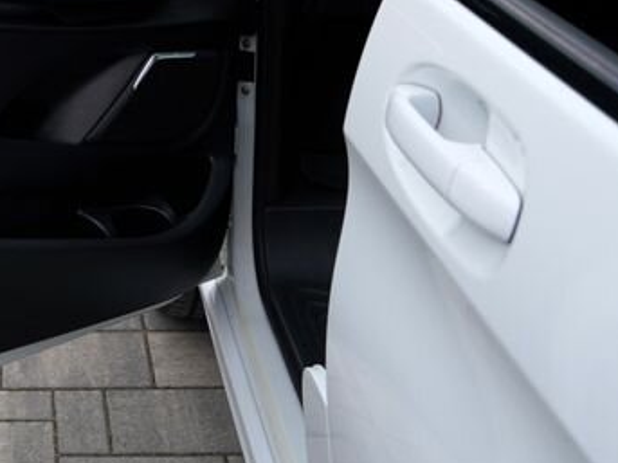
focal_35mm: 69
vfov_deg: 19.8
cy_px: -122
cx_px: -105
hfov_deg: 25.6
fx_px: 1231
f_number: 5
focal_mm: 24
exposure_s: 1/100
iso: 100
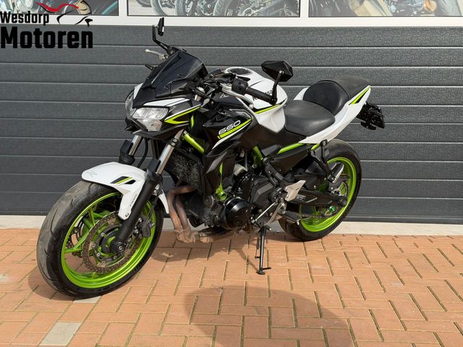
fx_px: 642
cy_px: 174
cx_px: 232
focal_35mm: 48
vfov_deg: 30.3
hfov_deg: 39.7
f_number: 1.78
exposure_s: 1/2208
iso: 64
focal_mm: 6.76
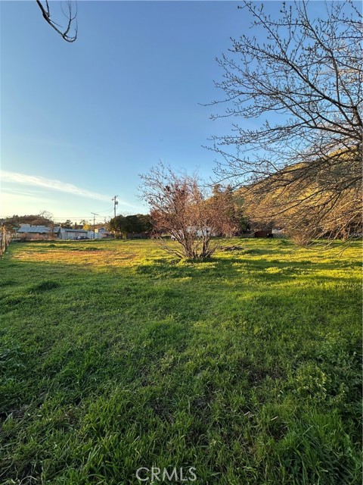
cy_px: 242
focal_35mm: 14
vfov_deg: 102.1
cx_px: 182
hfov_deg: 85.7
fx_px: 196
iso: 40
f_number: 2.2
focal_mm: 2.22
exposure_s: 1/212
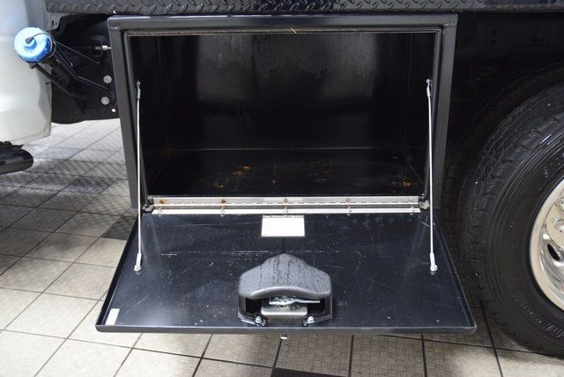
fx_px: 564
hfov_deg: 53.1
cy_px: 188
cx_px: 282
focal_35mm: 36
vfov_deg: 36.9
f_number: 3.8
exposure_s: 1/25
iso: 1600
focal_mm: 24
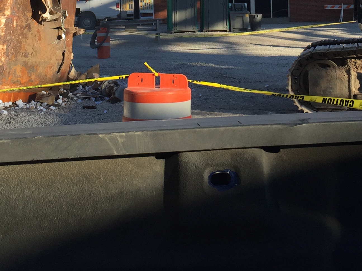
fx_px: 763
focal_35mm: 73
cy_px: -46
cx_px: 197
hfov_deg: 26.7
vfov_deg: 19.1
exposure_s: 1/1041
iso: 32
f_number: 2.2
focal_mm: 4.15
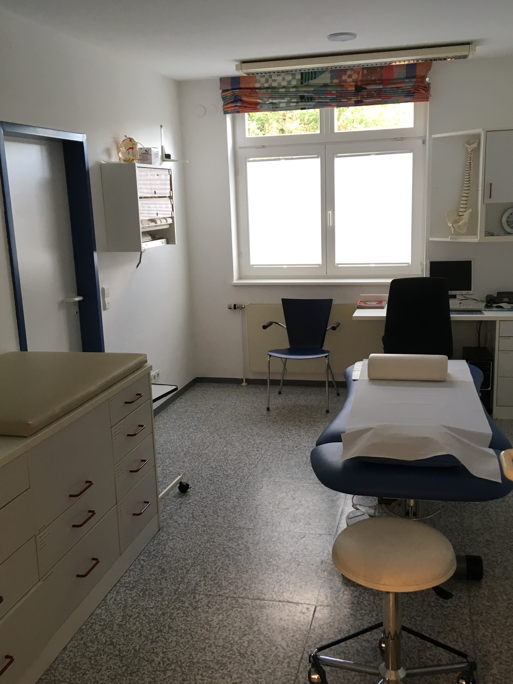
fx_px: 692
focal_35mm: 35
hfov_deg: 40.7
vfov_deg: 52.6
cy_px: 347
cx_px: 268
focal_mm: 4.15
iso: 100
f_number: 2.2
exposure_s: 1/33
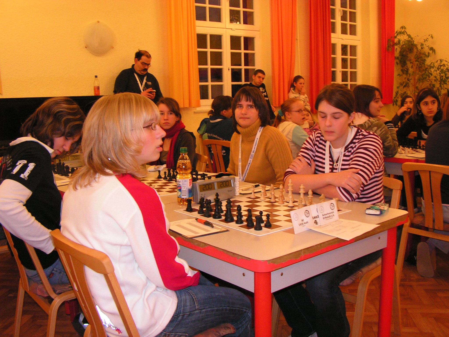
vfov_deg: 38.7
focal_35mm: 37
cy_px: 168
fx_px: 480
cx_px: 224
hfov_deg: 50.1
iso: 200
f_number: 3.2
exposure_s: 1/40
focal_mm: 6.2
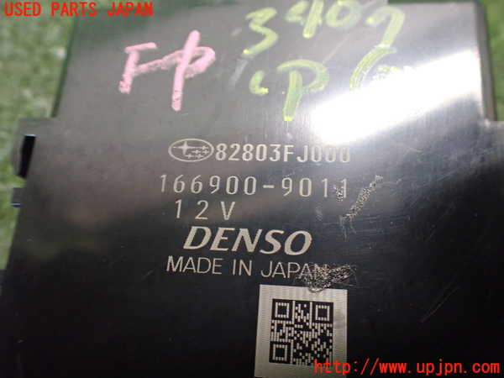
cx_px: 252
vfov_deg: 46.8
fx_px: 437
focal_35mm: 30
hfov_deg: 60.0
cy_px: 189
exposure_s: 1/30
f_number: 2.3
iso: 1000
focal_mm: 5.4
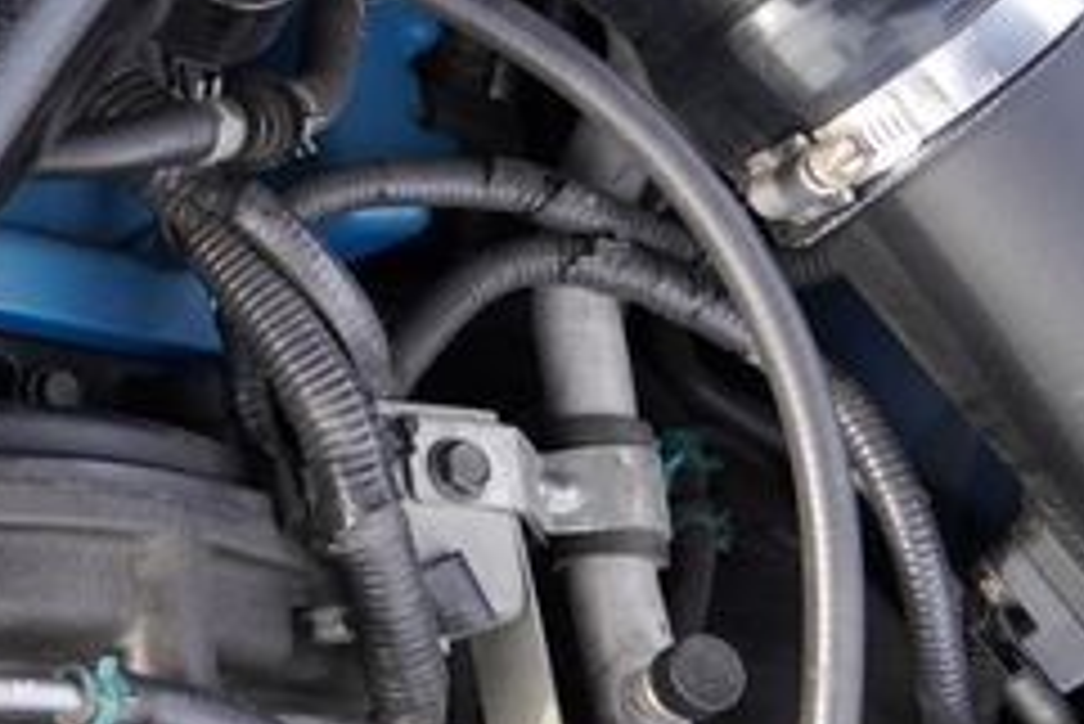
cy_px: -196
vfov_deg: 13.0
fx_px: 3073
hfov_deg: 17.1
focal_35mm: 102
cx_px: -751
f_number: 4
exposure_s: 1/160
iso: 250
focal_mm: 24
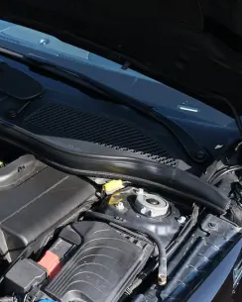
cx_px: -63
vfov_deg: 29.8
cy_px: 208
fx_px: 564
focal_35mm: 63
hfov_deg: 22.0
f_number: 5.6
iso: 320
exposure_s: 1/240
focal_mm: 21.4
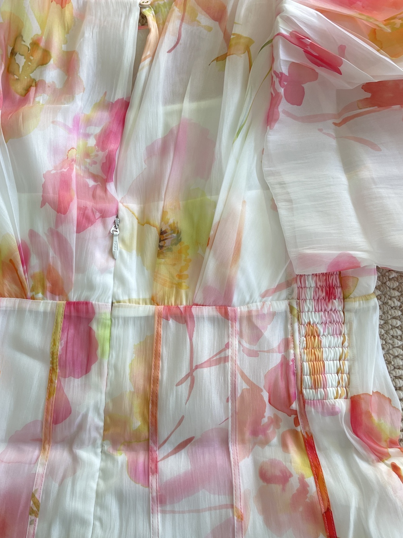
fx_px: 450
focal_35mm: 29
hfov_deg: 48.1
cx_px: 176
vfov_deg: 61.5
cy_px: 236
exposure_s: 1/121
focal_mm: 5.1
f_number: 1.6
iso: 80
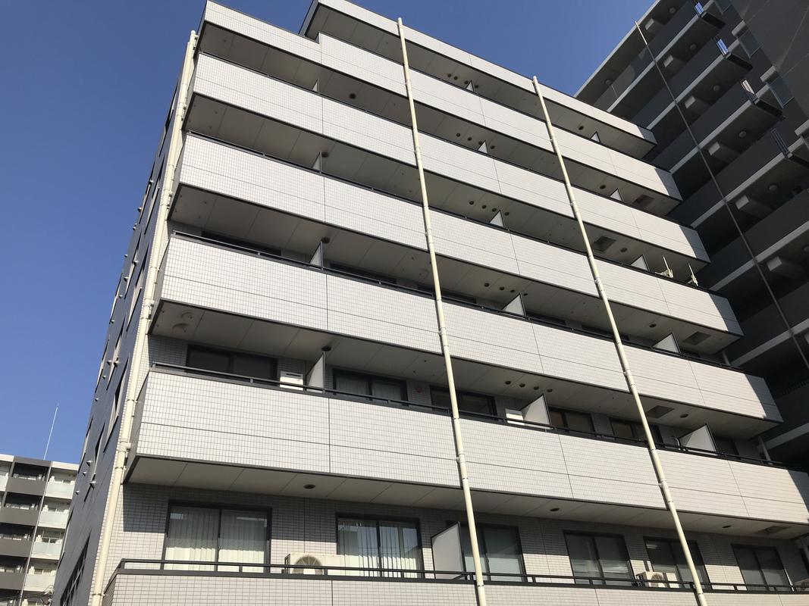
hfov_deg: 63.4
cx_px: 404
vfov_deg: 49.7
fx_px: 654
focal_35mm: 28
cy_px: 303
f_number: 1.8
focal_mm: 3.99
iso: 20
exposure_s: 1/3195
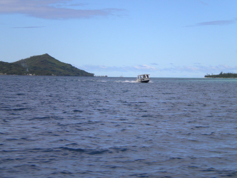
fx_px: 657
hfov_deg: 20.4
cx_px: 118
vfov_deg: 15.4
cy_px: 89
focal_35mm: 96
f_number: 8
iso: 80
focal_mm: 17.3
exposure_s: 1/268
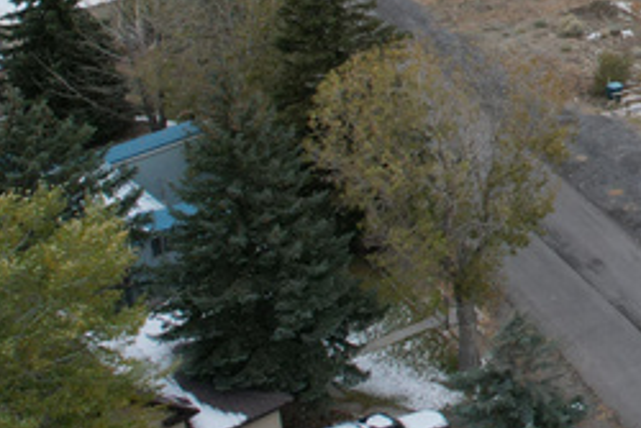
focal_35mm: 90
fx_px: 1603
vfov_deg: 14.1
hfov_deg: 18.2
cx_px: 1136
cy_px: -240
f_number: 2.8
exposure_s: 1/1000
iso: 200
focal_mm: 8.38
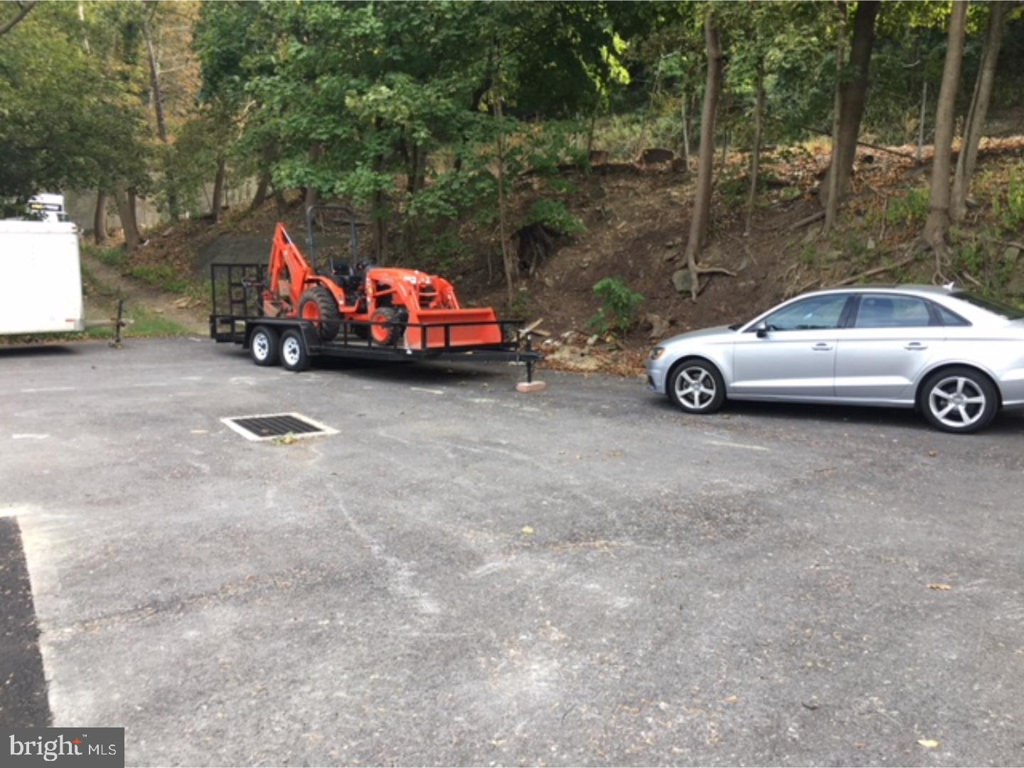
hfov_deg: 61.7
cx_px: 512
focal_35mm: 29
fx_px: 858
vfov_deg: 48.2
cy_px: 384
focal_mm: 4.15
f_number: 2.2
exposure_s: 1/120
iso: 25
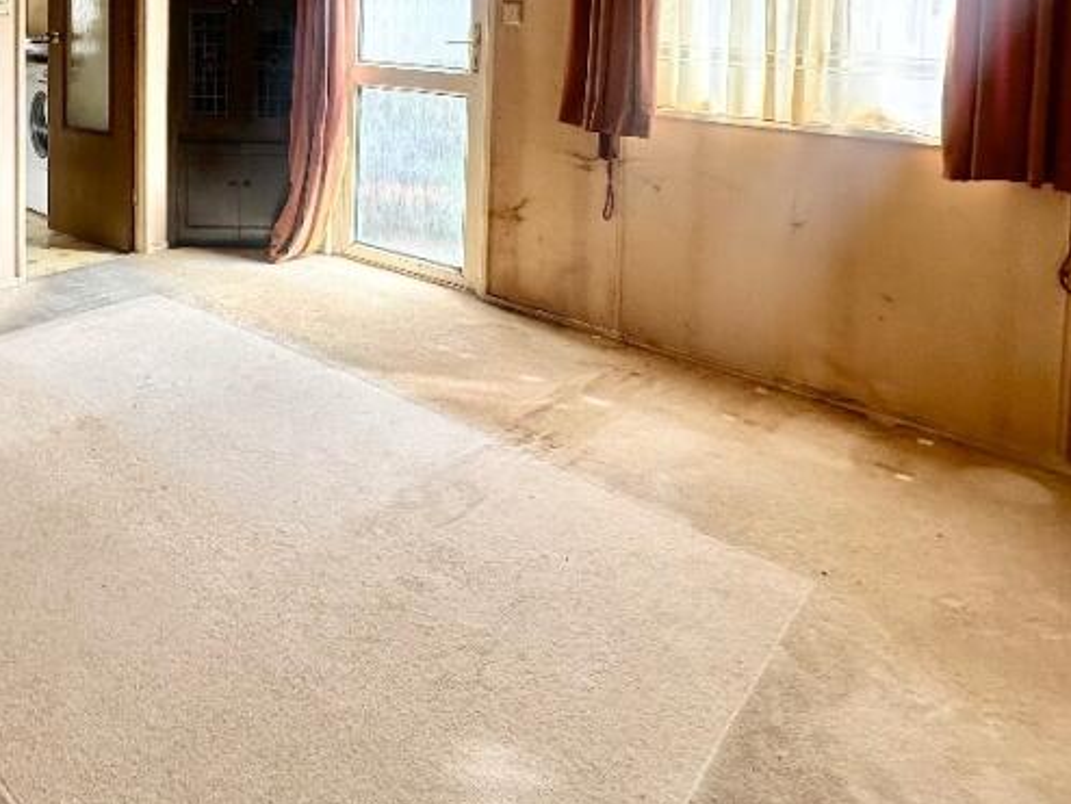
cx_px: 275
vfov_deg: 42.8
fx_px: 898
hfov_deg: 58.6
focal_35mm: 29
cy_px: 33
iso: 40
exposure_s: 1/99
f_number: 2.2
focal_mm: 2.22
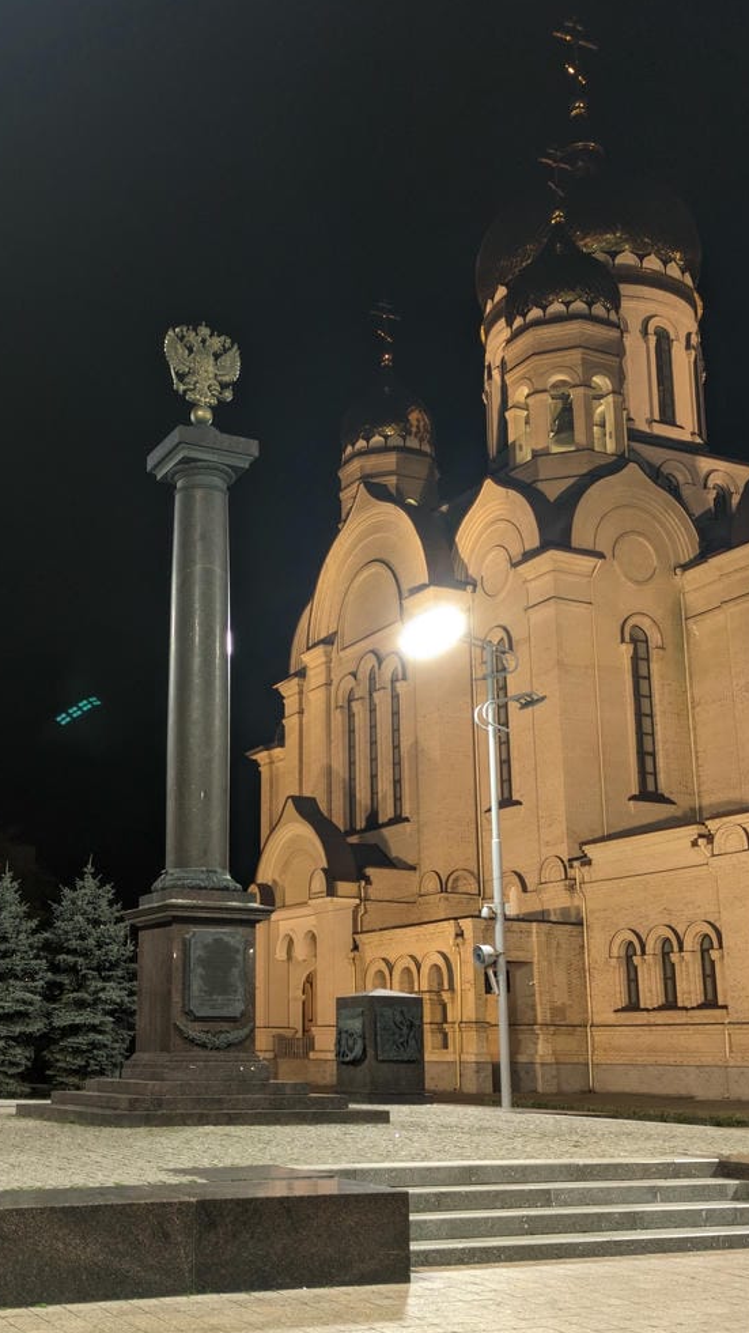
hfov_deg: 29.5
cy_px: 675
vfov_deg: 50.5
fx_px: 1413
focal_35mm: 40
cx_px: 241
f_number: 1.89
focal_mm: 5.43
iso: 1221
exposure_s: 1/100
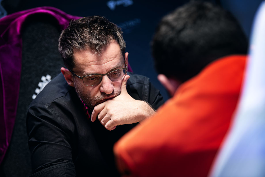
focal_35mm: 135
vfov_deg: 10.2
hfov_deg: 15.2
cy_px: 88
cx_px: 132
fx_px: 994
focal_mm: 135
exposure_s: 1/250
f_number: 3.5
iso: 500
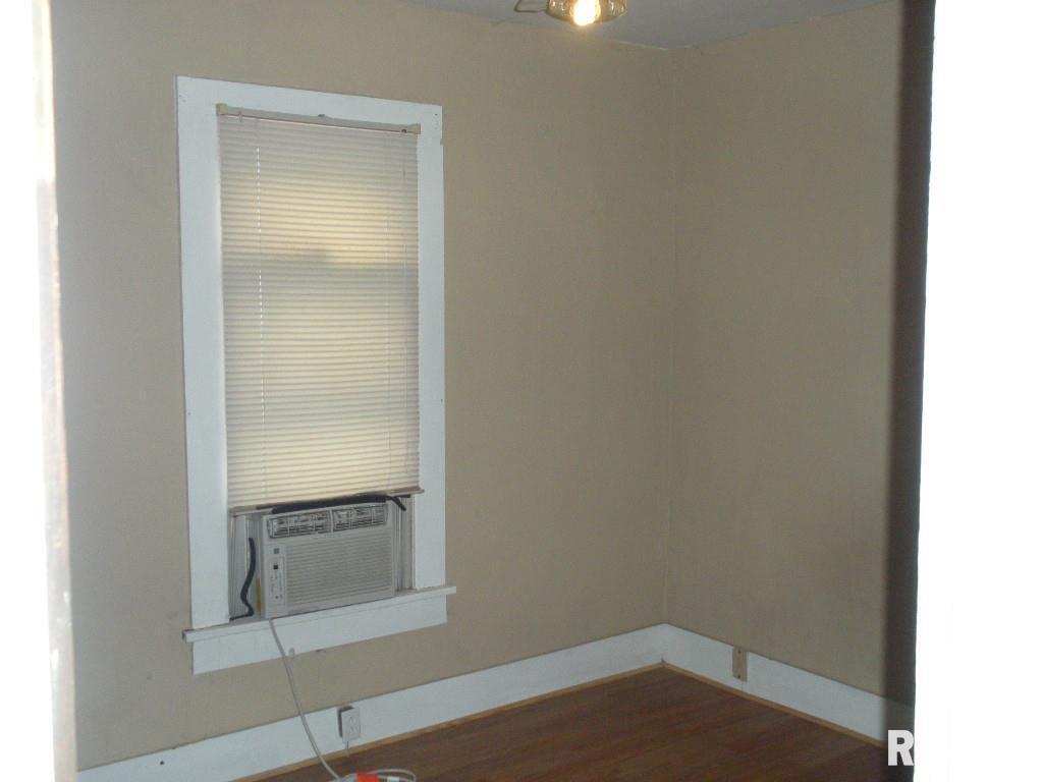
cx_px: 522
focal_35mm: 36
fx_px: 1085
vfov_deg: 39.7
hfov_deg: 51.4
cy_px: 391
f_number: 3.5
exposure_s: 1/60
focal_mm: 6.3
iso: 368
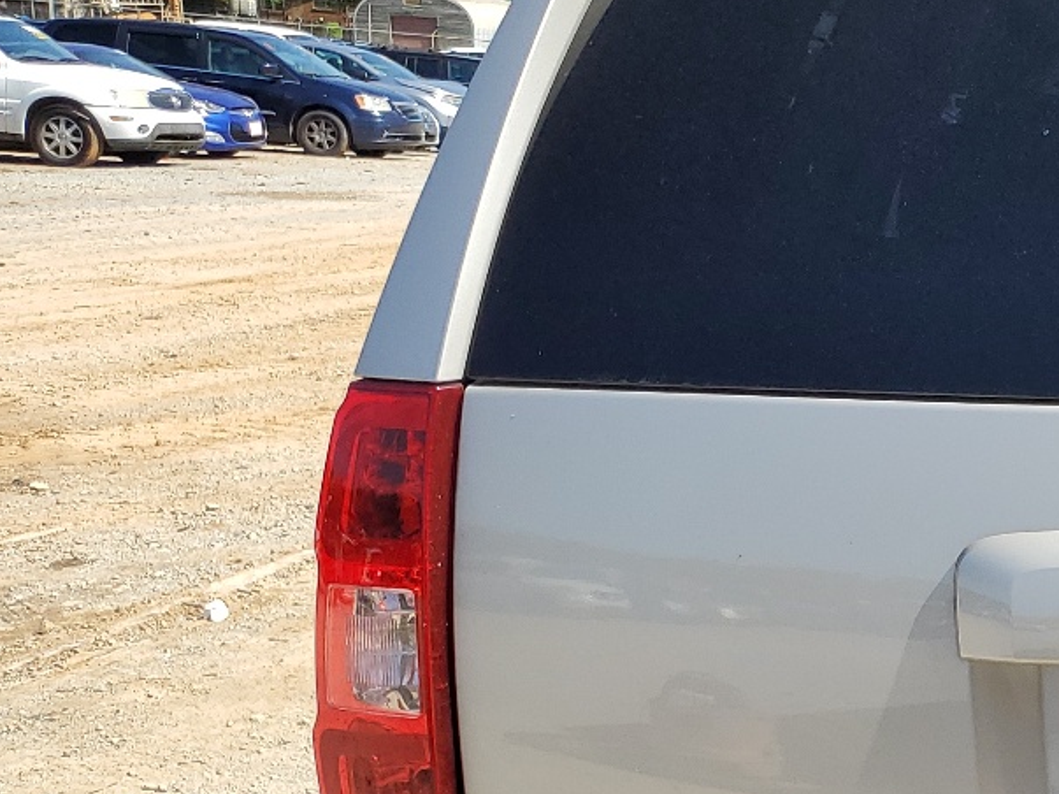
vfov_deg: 21.1
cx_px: 1377
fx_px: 2110
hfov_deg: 24.6
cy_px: 631
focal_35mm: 69
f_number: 1.5
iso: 50
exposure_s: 1/2500
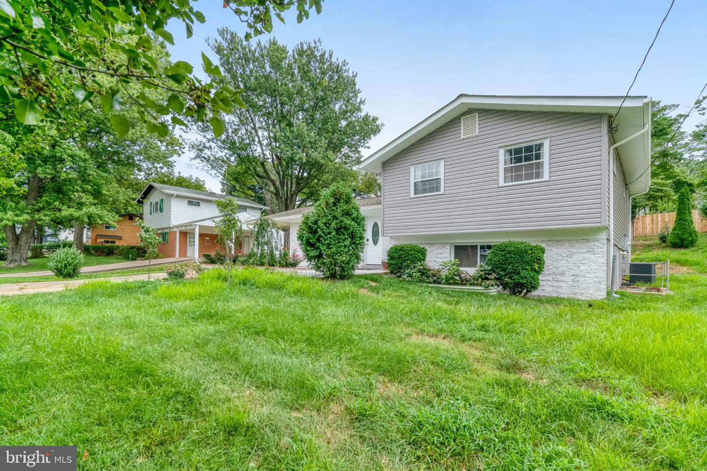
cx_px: 354
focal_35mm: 16
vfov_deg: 73.7
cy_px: 236
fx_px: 314
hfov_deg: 96.7
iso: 1250
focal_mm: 16
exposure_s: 1/1250
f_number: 8
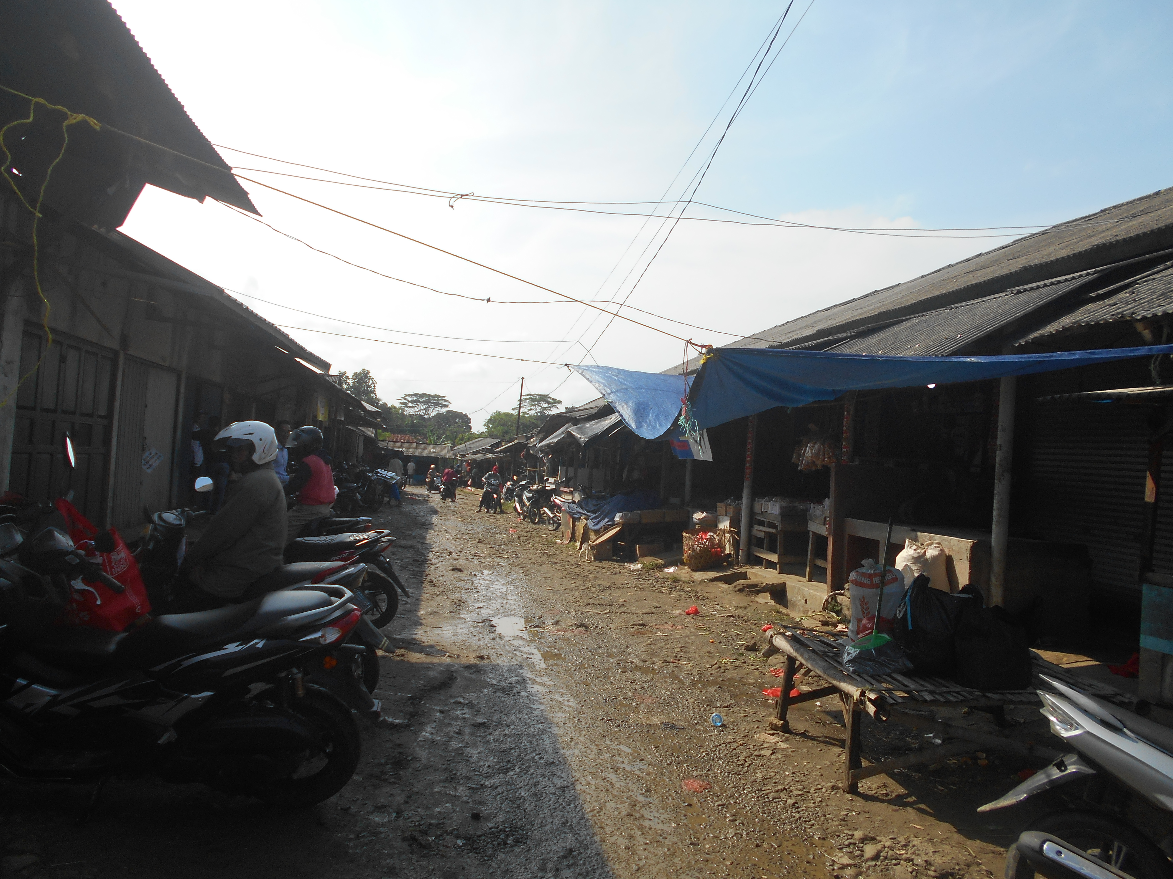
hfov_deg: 67.3
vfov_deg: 53.1
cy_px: 440
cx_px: 586
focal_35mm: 26
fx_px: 881
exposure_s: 1/1000
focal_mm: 4.6
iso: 80
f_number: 3.2
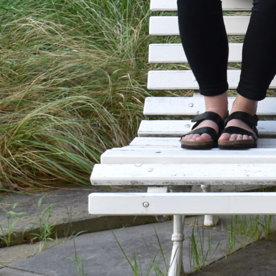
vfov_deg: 10.9
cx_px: 523
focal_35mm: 157
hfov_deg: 10.4
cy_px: -53
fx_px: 1416
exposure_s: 1/125
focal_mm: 26
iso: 400
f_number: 5.6
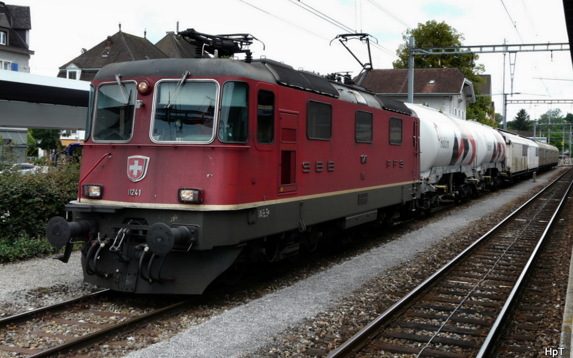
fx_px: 703
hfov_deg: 44.4
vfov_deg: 28.5
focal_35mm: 45
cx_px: 289
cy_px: 152
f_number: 4.5
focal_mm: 6.8
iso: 100
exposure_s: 1/250
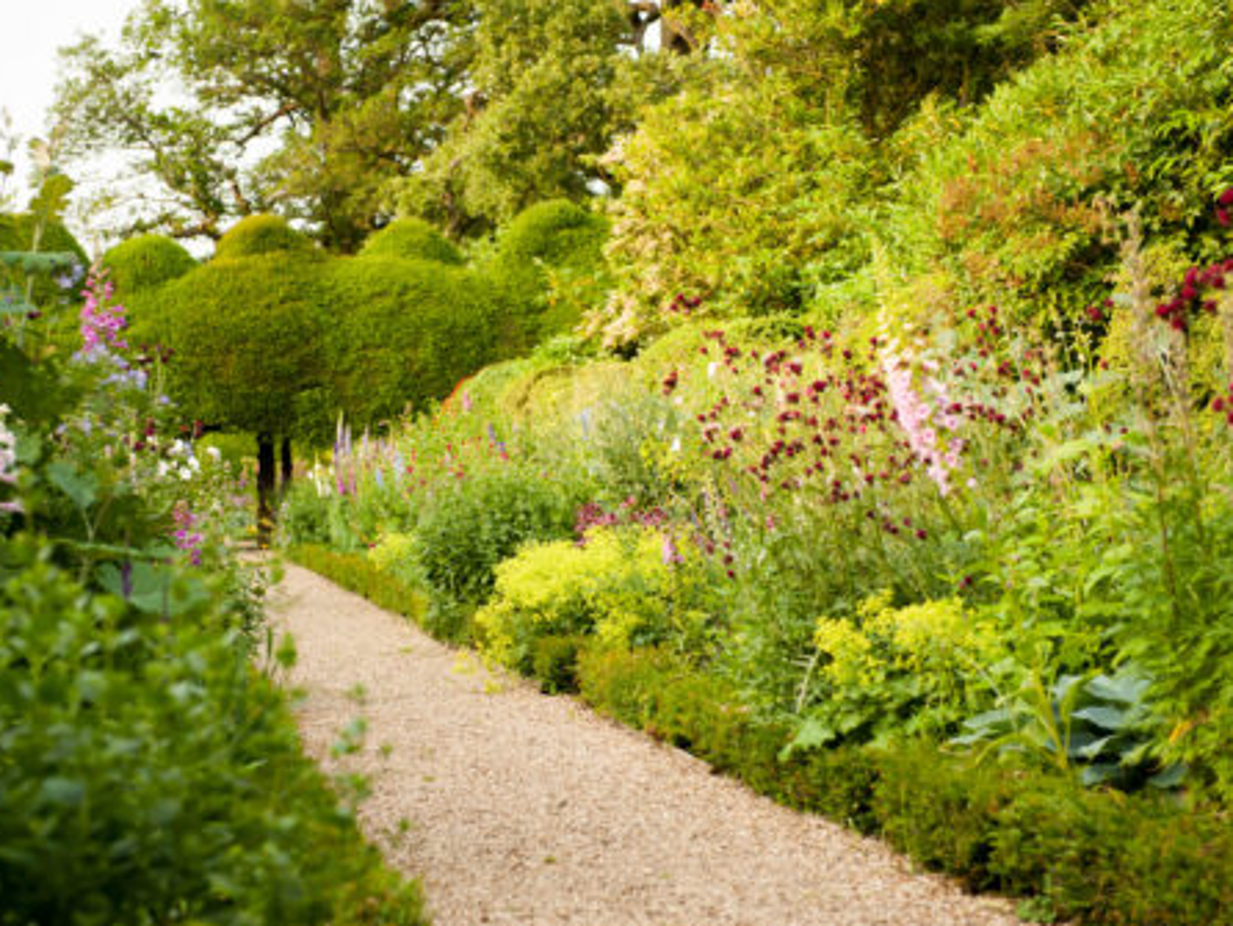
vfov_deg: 19.2
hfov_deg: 25.3
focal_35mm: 77
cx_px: 554
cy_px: 464
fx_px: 2744
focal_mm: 70
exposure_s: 1/400
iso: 400
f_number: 4
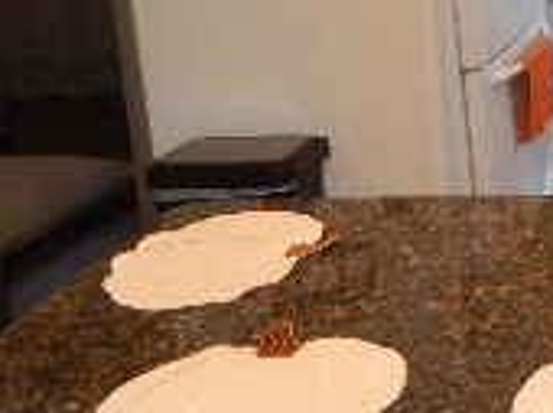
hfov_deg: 20.3
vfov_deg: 17.3
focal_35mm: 83
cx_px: 830
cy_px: -3
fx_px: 1324
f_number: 3
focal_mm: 4
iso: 200
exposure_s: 1/30
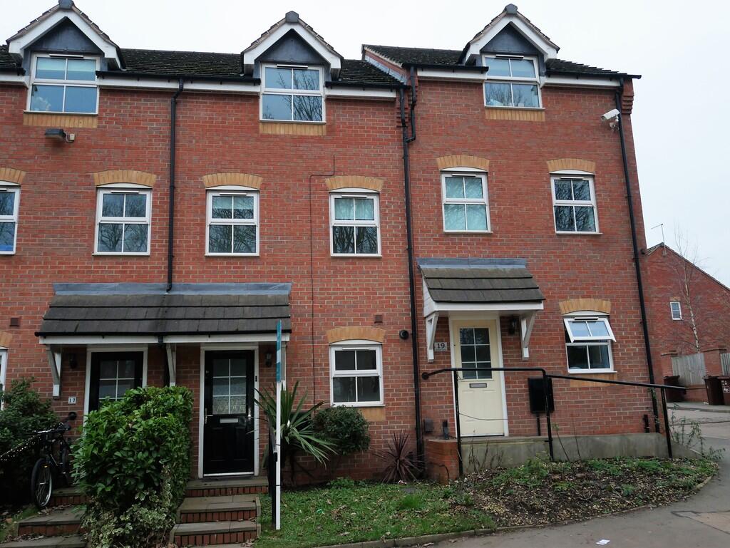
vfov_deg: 44.2
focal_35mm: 32
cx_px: 365
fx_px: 675
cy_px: 274
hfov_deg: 56.8
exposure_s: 1/60
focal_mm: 16
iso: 320
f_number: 3.9
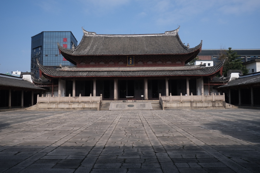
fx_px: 195
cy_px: 86
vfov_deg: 47.9
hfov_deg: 67.4
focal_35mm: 27
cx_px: 130
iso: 160
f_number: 3.6
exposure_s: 1/2000
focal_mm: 18
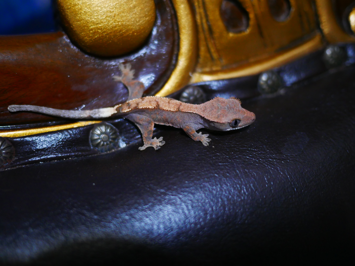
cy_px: 133
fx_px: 410
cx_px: 178
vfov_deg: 36.0
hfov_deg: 46.8
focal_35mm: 40
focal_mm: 20
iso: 1250
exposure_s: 1/60
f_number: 1.7
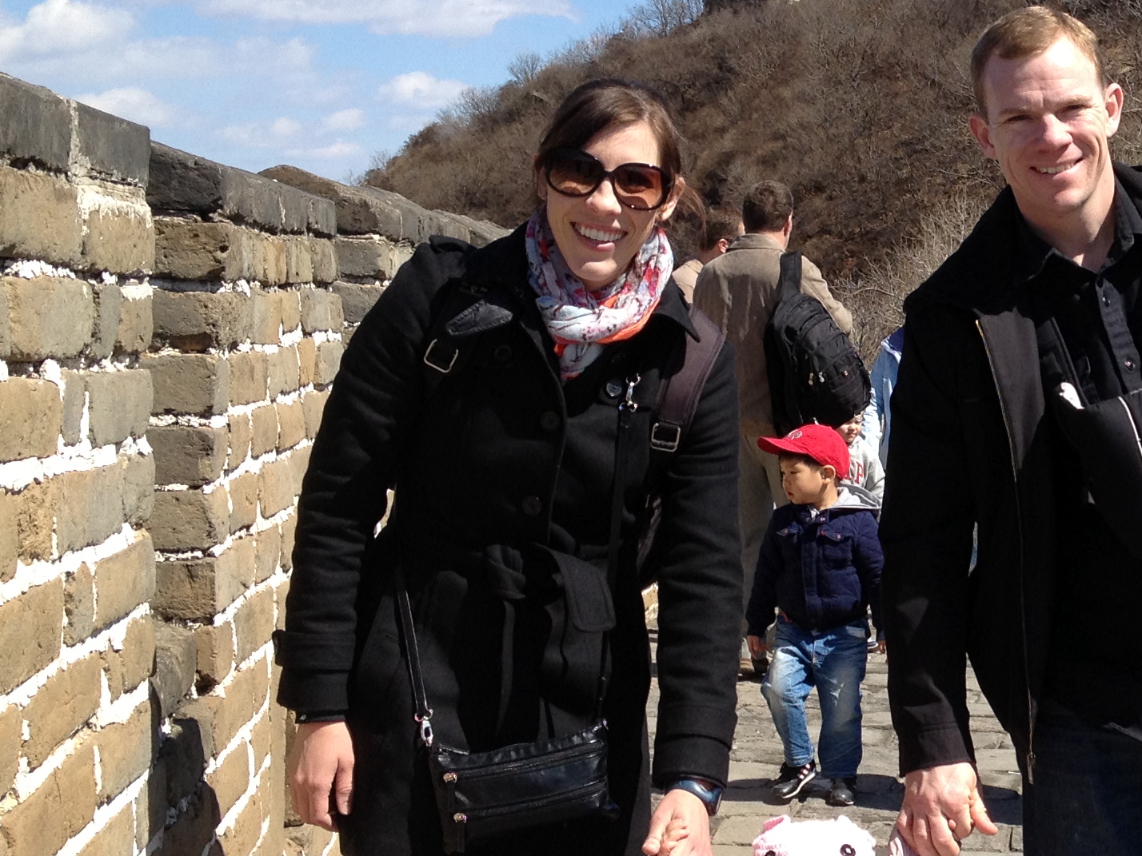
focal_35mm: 80
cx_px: 1177
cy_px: 415
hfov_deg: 23.3
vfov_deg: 18.4
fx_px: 2639
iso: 64
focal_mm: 4.28
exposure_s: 1/1377
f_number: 2.4
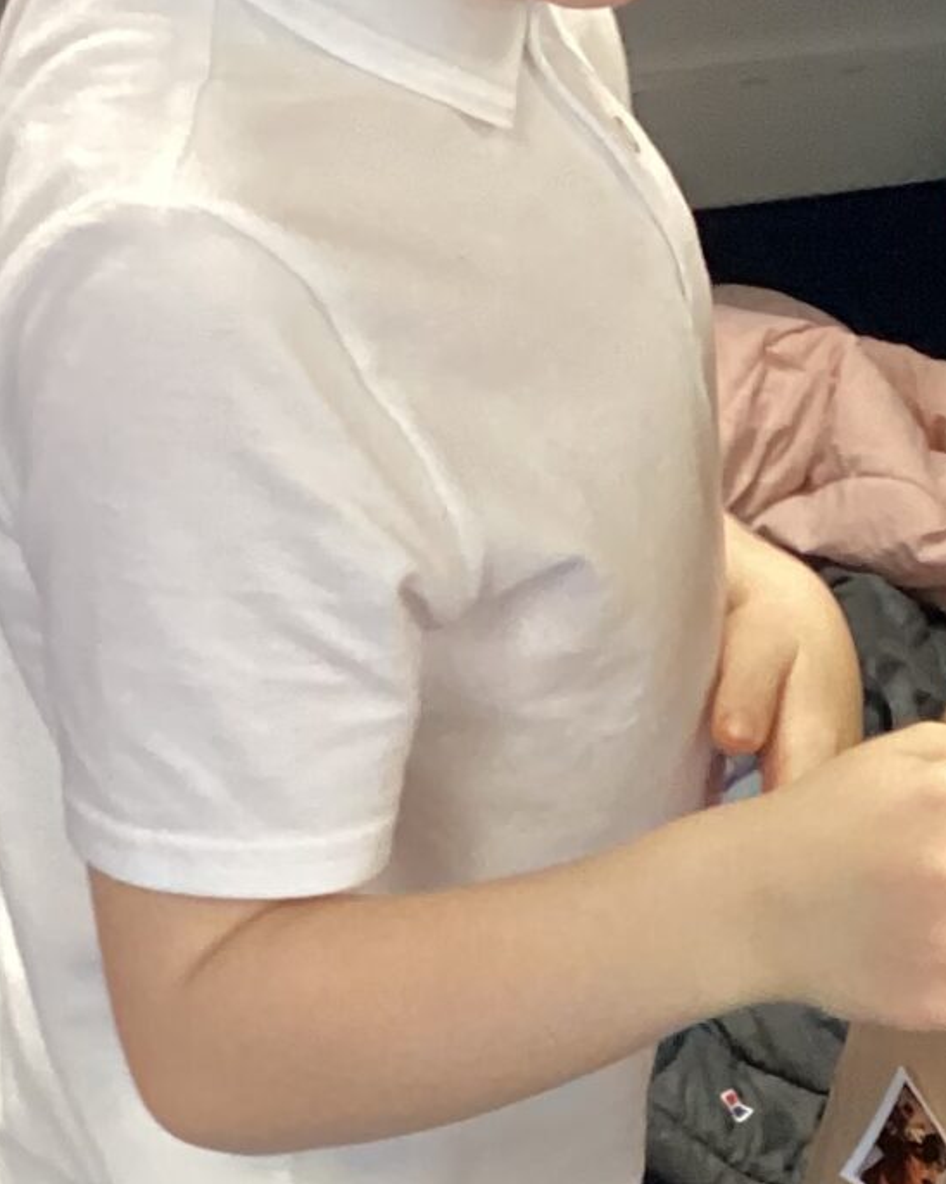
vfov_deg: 16.6
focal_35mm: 113
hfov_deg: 13.6
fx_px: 3958
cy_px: 1225
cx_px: 710
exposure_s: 1/50
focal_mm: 3.3
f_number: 2.4
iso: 250
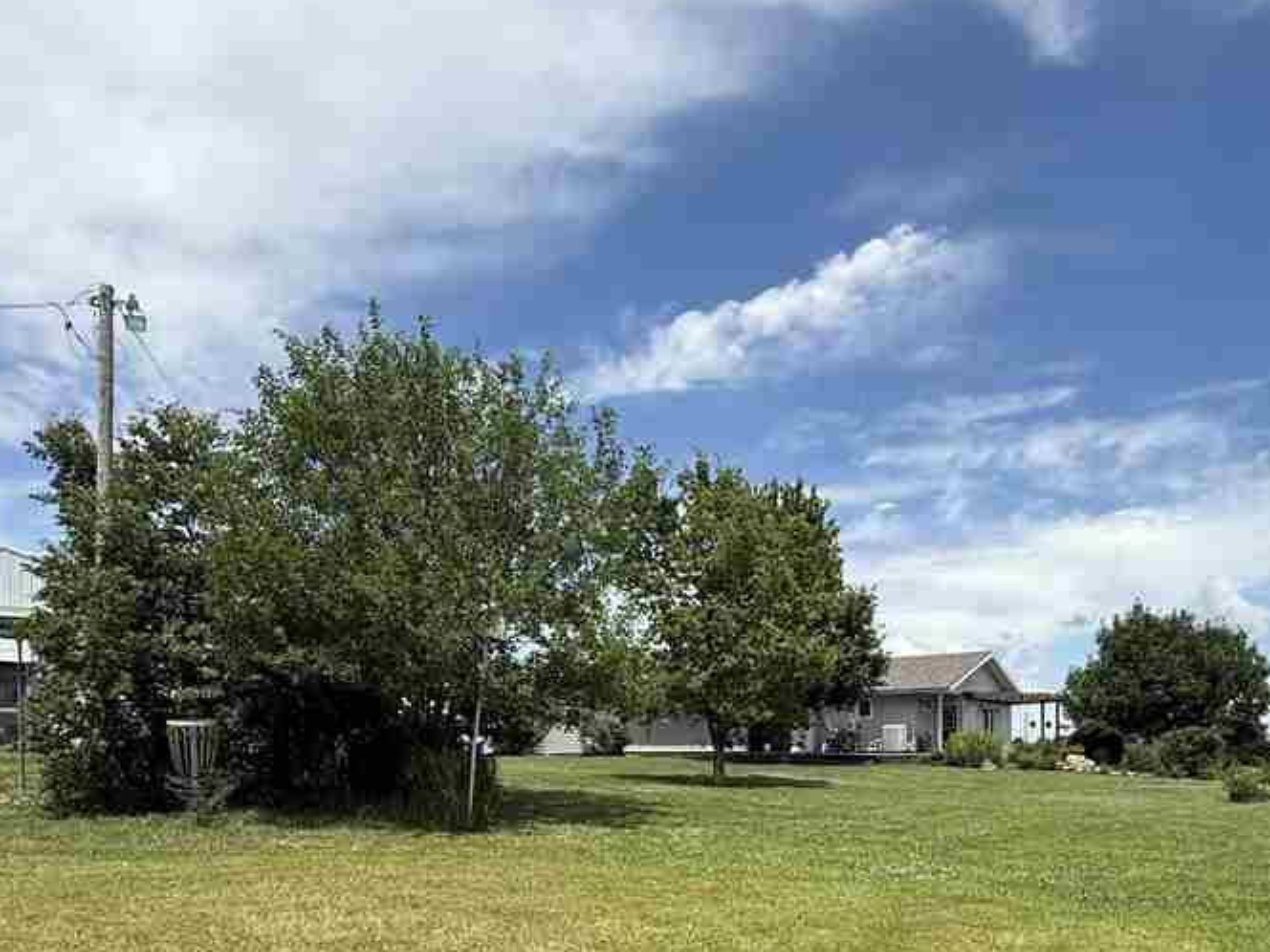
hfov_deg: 64.8
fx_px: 991
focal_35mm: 27
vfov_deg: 48.2
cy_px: 774
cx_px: 748
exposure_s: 1/1901
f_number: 2.2
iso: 50
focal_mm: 2.22
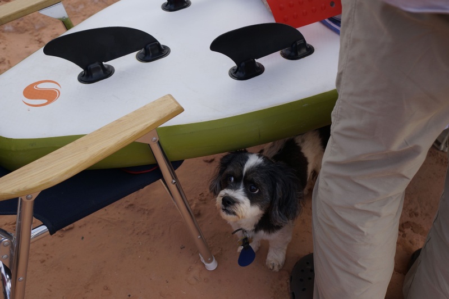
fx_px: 449
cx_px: 224
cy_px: 150
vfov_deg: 36.8
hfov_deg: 53.2
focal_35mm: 36
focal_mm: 24
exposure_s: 1/160
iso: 125
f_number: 4
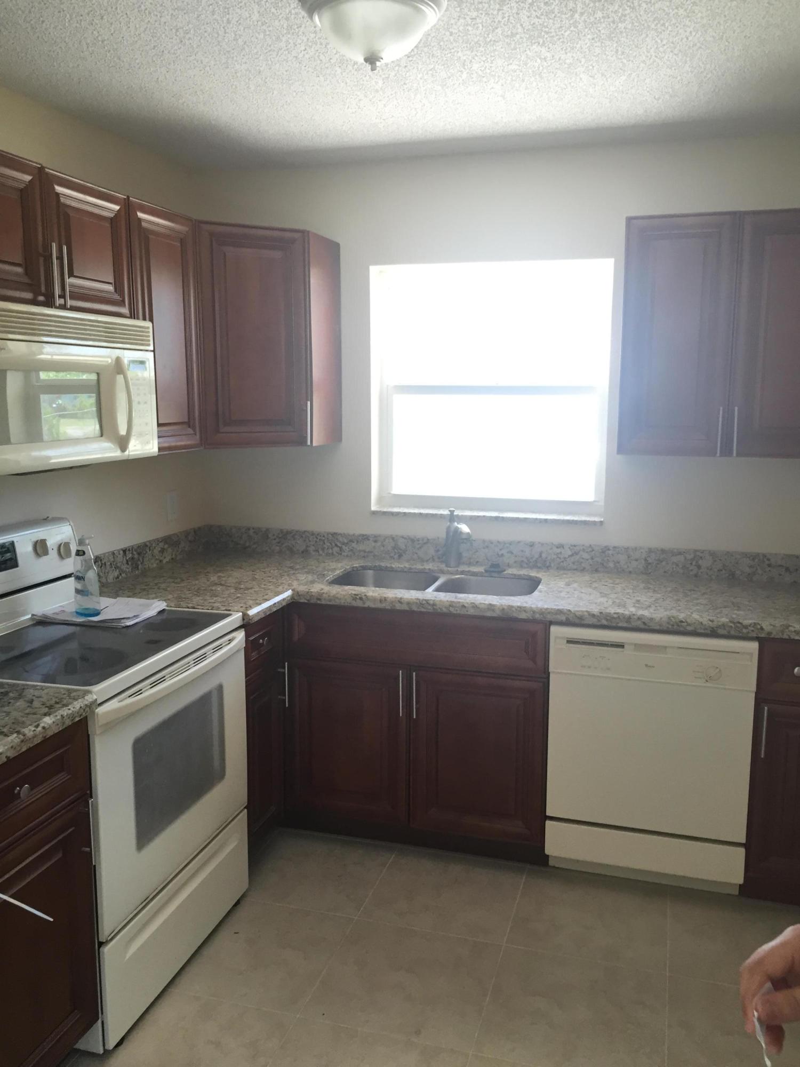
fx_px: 894
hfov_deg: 48.2
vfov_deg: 61.7
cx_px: 400
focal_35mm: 29
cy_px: 534
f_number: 2.2
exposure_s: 1/30
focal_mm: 4.15
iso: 40
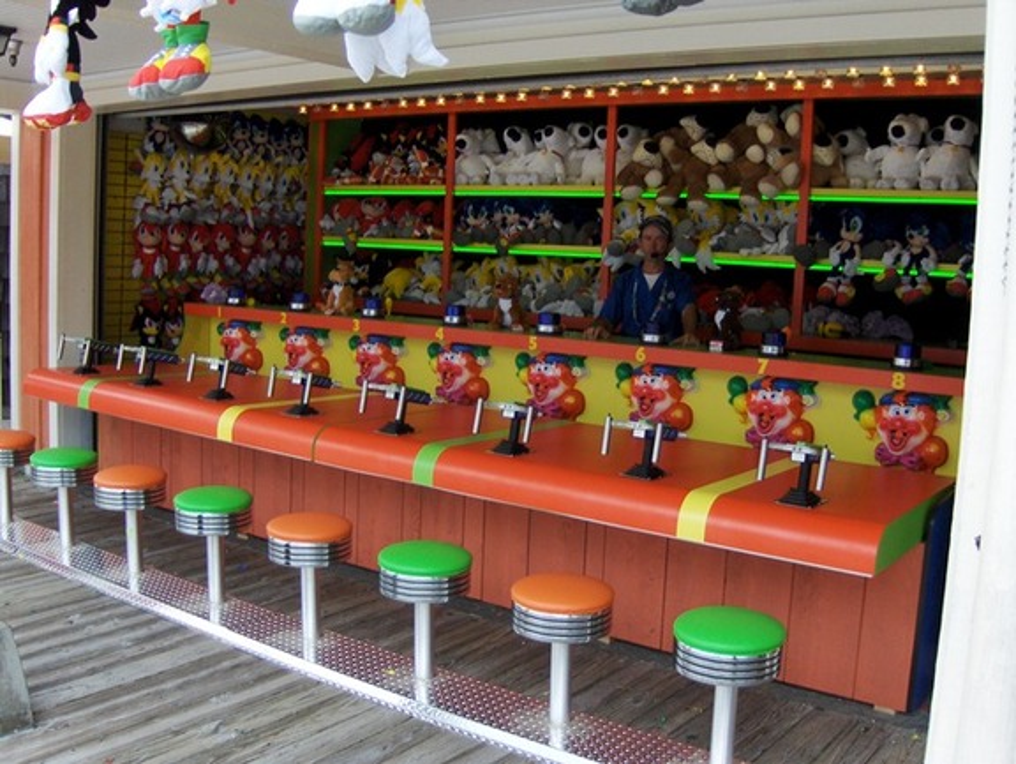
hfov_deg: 52.6
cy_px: 382
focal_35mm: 35
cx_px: 508
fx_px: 1028
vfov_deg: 40.8
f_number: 2.8
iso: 100
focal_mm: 7.5
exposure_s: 1/271
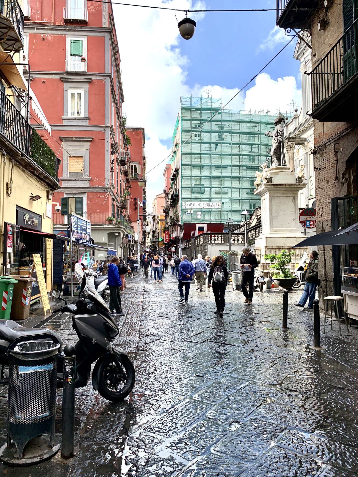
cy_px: 238
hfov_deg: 53.1
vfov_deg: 67.3
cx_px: 179
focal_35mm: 26
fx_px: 359
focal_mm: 4.25
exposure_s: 1/802
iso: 25
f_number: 1.8
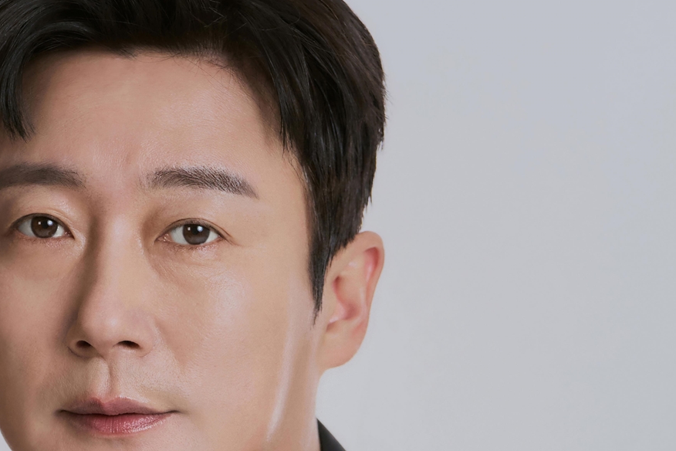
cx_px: 167
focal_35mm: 303
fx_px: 5689
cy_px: 627
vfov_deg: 4.5
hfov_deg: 6.8
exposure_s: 1/160
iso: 400
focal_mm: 118
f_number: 4
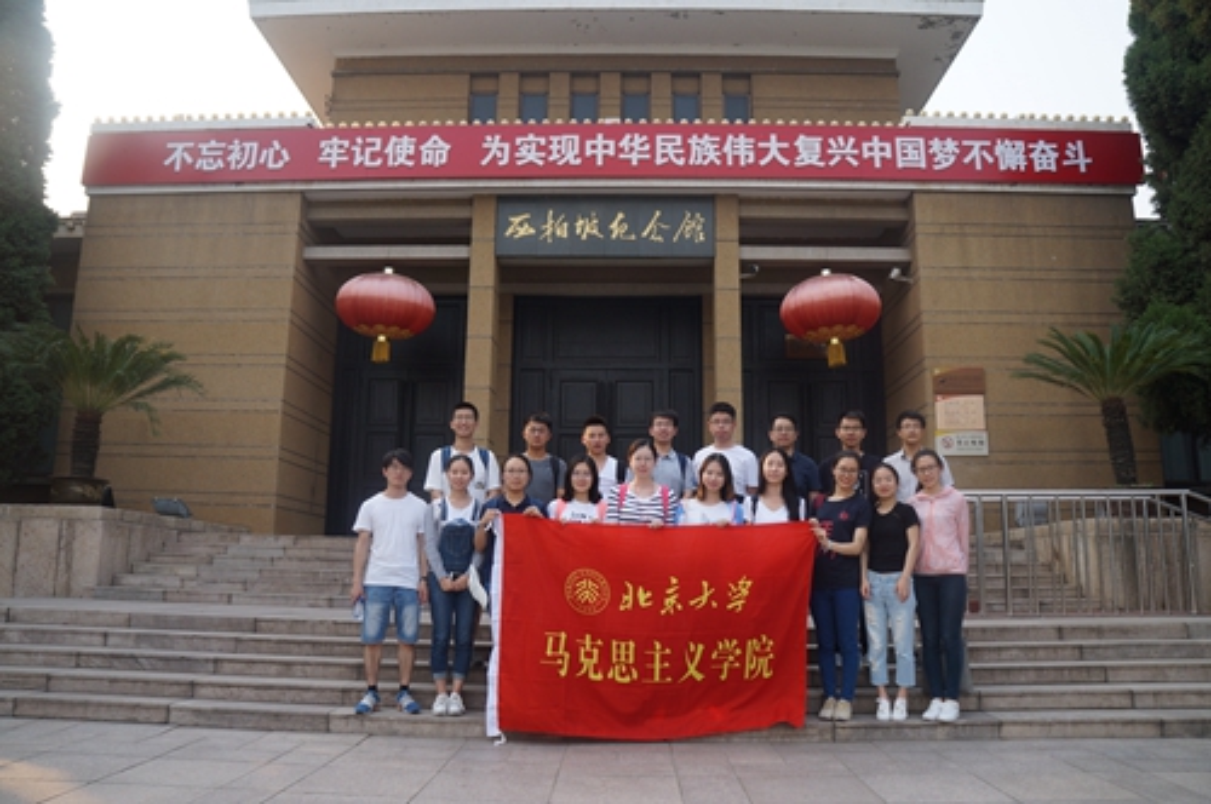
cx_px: 606
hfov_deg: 67.4
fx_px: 907
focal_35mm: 27
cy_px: 402
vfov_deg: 47.8
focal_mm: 18
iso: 200
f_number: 5.6
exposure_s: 1/320
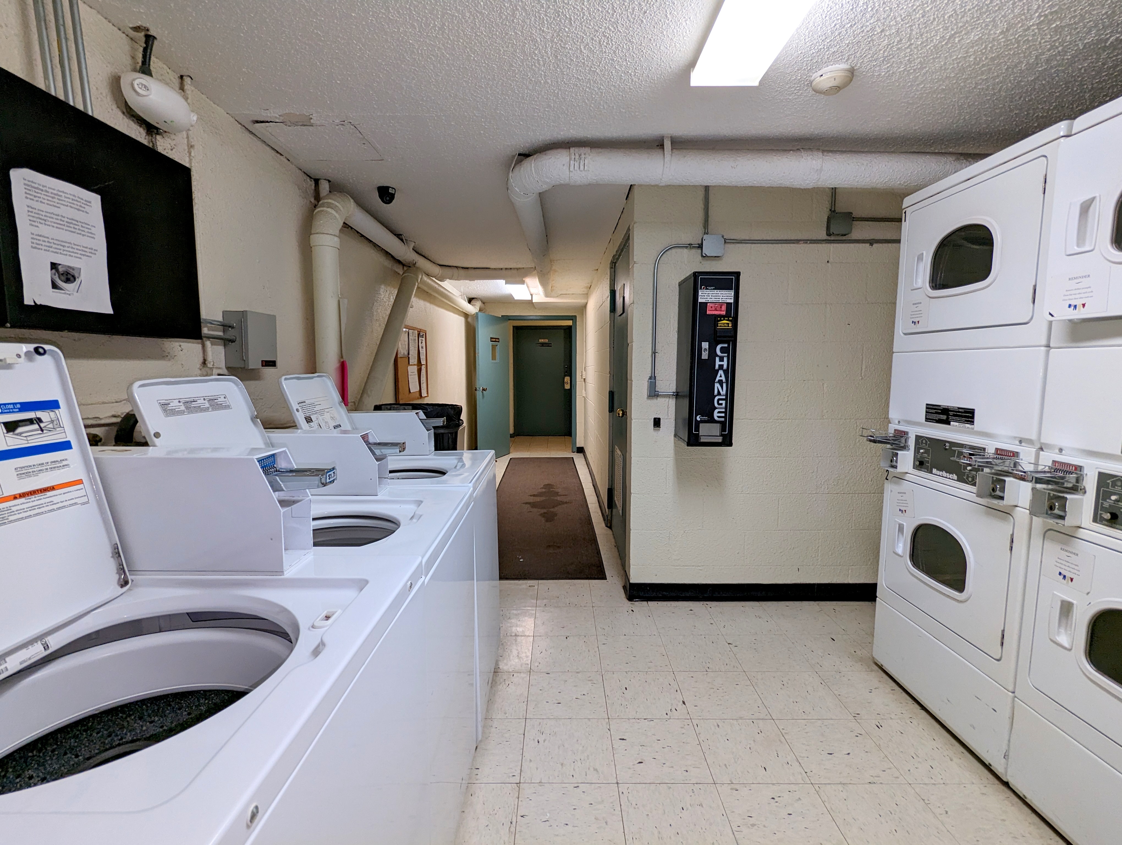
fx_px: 519
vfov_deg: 78.2
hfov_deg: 94.4
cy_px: 422
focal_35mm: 16
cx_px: 561
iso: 103
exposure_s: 1/41
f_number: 2.2
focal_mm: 2.35
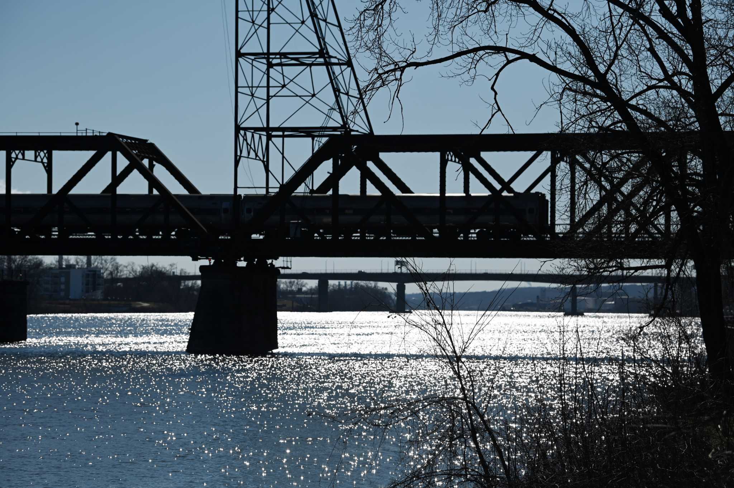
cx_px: 367
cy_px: 244
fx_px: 2485
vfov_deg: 11.2
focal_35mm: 122
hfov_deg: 16.8
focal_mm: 122
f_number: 5
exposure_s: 1/8000
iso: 180
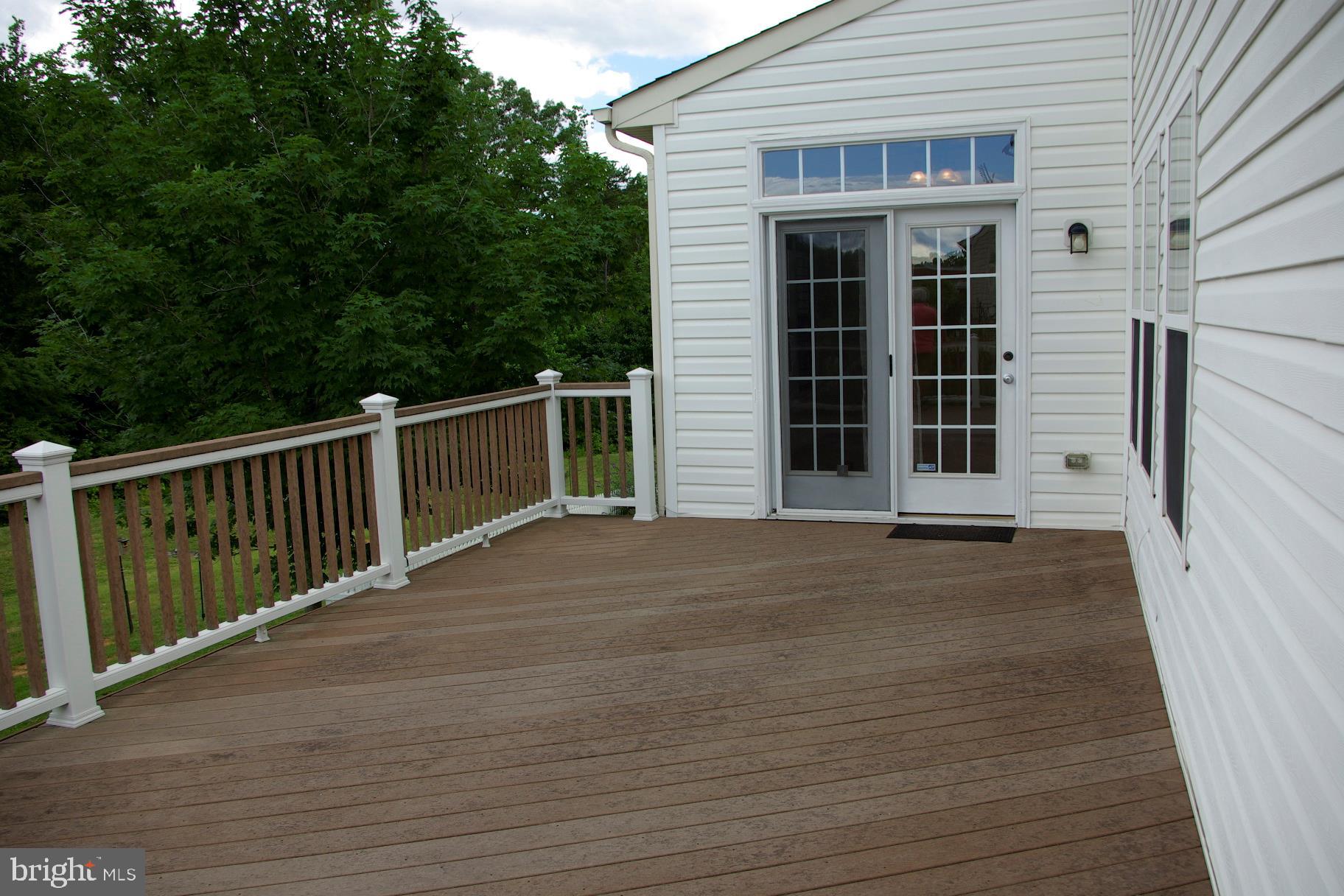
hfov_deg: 61.9
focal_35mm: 30
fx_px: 1120
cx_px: 672
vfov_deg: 43.6
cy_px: 448
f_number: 6.7
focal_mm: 20
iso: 100
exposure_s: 1/125
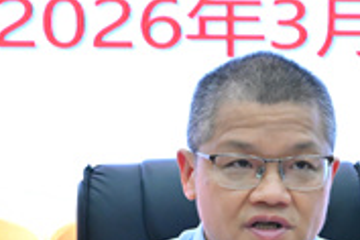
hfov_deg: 16.9
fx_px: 1210
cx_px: 258
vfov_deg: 11.1
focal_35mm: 121
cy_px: 313
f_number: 10
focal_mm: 39
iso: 8000
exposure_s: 1/80
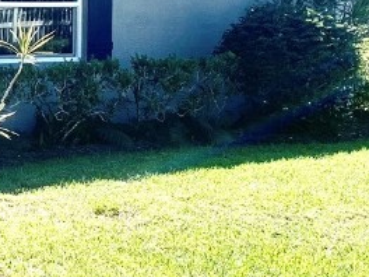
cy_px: 95
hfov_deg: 18.7
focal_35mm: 101
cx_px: -43
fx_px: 1077
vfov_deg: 14.6
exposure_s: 1/1992
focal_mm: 4.25
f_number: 1.8
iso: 25
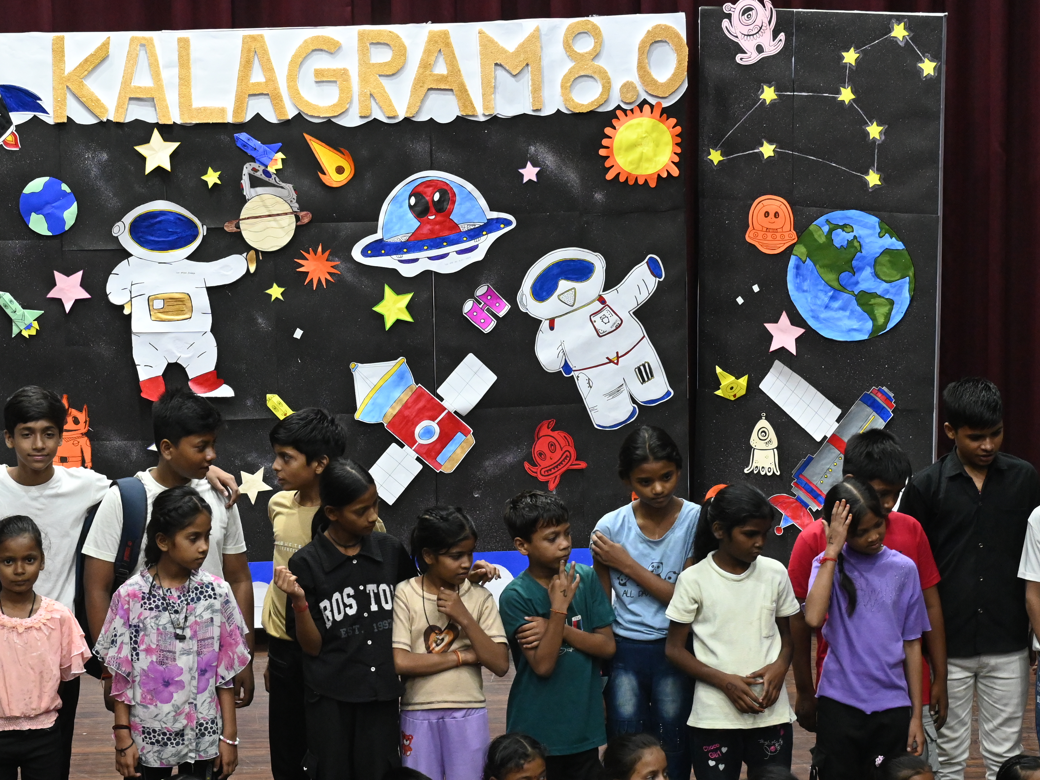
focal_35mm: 151
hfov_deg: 13.0
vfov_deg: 9.8
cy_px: 547
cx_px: 245
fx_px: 4536
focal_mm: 66
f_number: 6.3
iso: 3200
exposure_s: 1/125
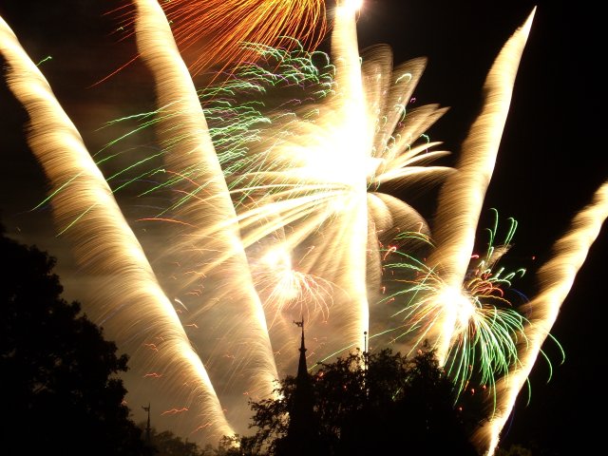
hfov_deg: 21.1
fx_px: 1633
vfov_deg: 15.9
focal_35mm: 93
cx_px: 304
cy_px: 228
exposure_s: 4
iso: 64
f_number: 9.5
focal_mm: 15.3
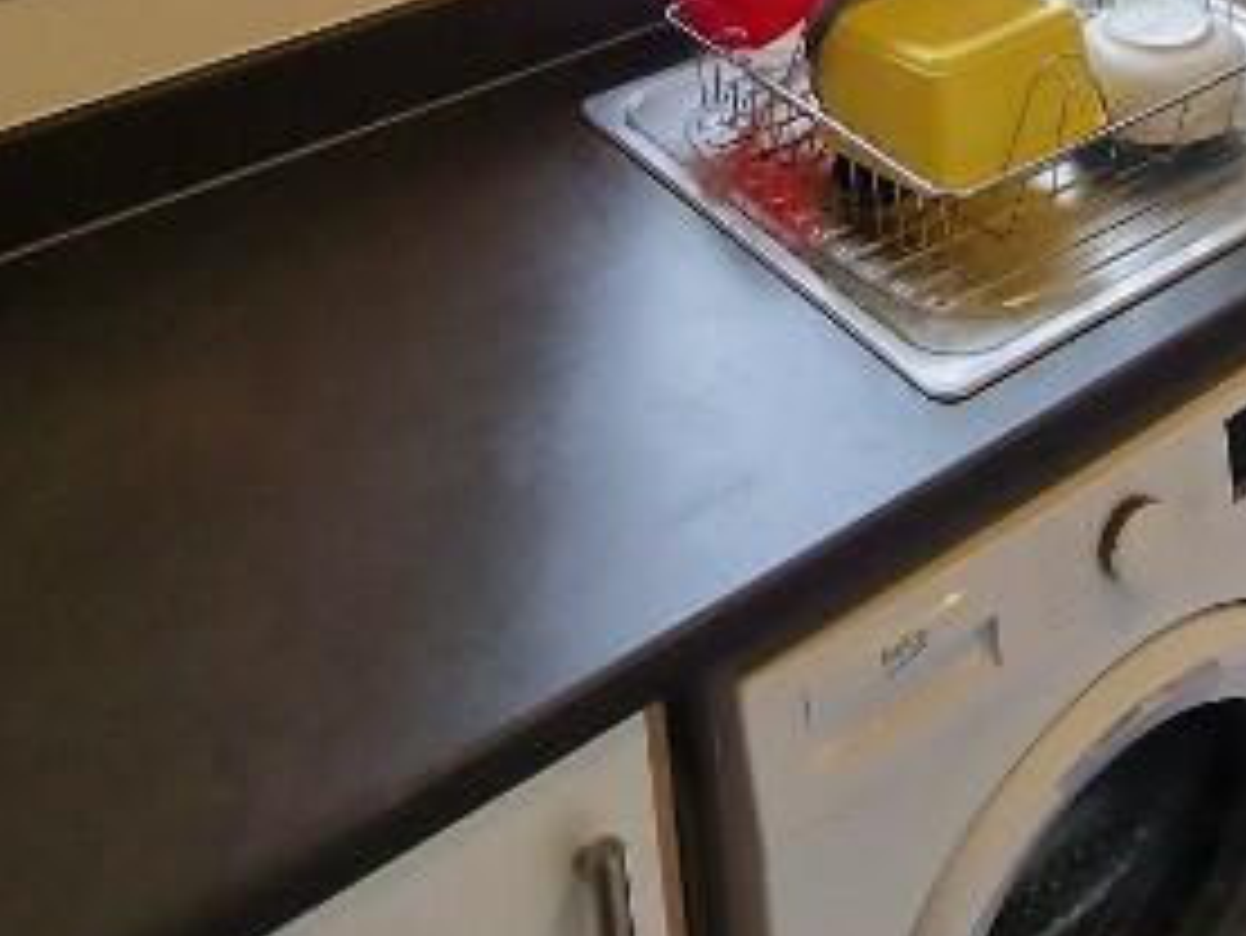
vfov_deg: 25.7
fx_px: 1729
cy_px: -306
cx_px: 967
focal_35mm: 48
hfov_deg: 38.4
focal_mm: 2.2
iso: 100
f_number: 2.2
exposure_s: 1/100
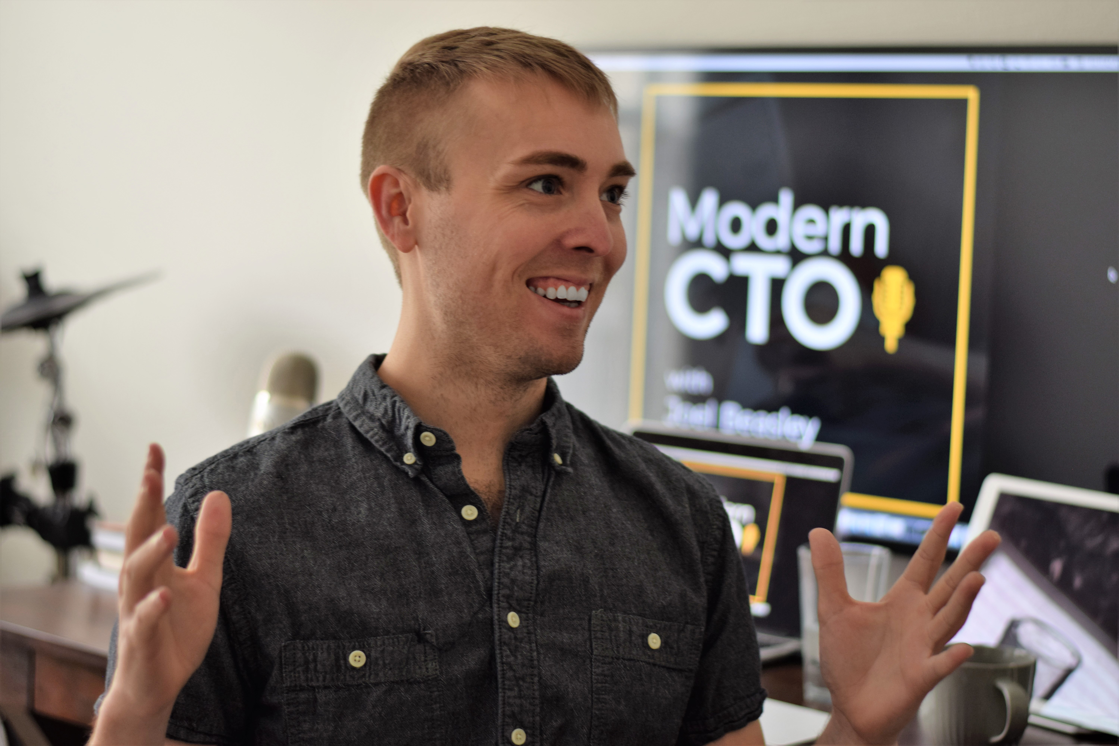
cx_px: 560
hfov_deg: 27.0
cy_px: 373
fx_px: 2331
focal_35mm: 75
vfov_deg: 18.2
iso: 200
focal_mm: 50
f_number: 1.8
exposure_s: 1/100
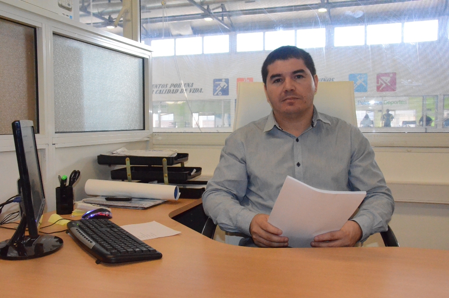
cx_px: 224
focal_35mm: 36
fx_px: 448
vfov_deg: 36.7
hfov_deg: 53.2
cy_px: 149
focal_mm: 24
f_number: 9
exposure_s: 1/200
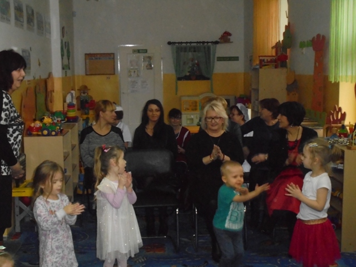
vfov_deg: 29.7
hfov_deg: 38.9
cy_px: 134
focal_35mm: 49
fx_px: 504
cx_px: 178
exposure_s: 1/60
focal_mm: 8.9
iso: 800
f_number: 4.8
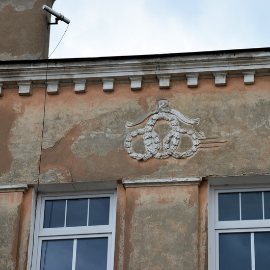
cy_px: 136
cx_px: 177
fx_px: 1359
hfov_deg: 11.3
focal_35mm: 154
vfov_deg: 11.3
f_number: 10
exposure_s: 1/250
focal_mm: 80
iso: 400
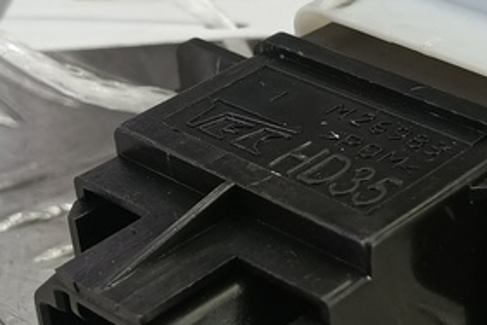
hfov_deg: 19.9
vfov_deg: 13.4
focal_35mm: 102
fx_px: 1380
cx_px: 349
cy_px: 249
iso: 143
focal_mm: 4.11
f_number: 1.6
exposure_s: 1/50
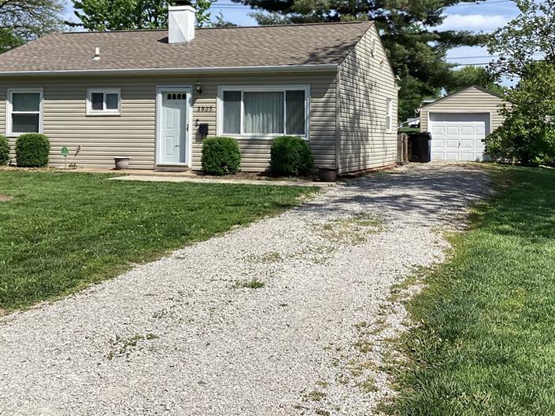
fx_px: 722
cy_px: 115
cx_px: 303
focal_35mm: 45
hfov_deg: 42.0
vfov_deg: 31.7
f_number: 2.4
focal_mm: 3.3
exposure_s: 1/1597
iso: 25
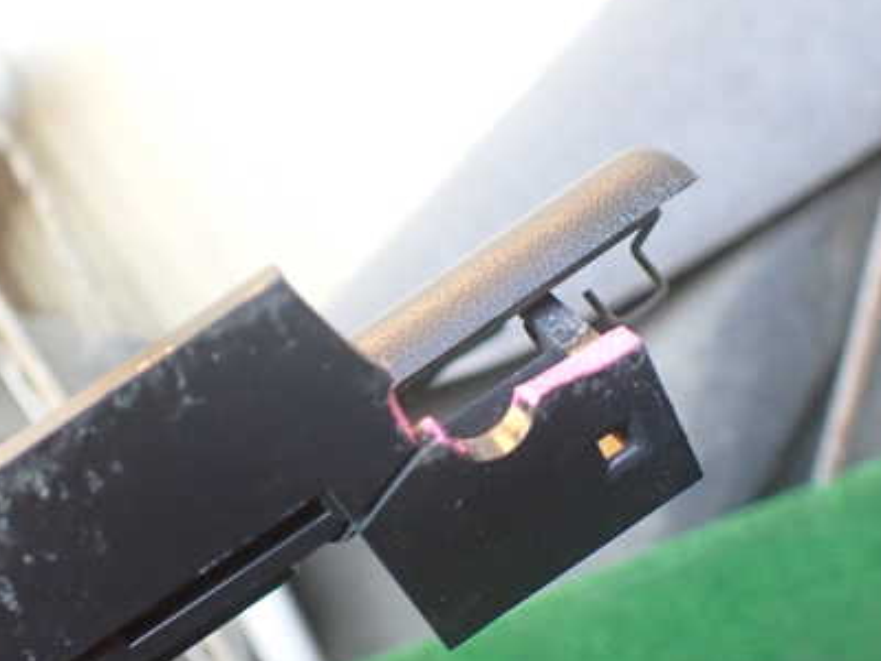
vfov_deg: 32.0
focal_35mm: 45
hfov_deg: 42.0
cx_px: 379
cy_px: 410
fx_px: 1145
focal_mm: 5.4
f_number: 2.3
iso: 800
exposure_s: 1/80
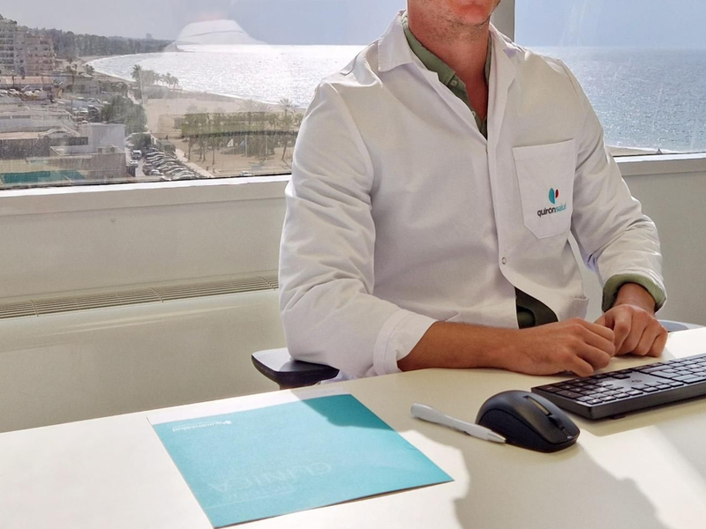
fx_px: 938
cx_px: 555
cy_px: 165
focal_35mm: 46
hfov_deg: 39.7
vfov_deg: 31.2
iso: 50
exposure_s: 1/225
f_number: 1.8
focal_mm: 5.4
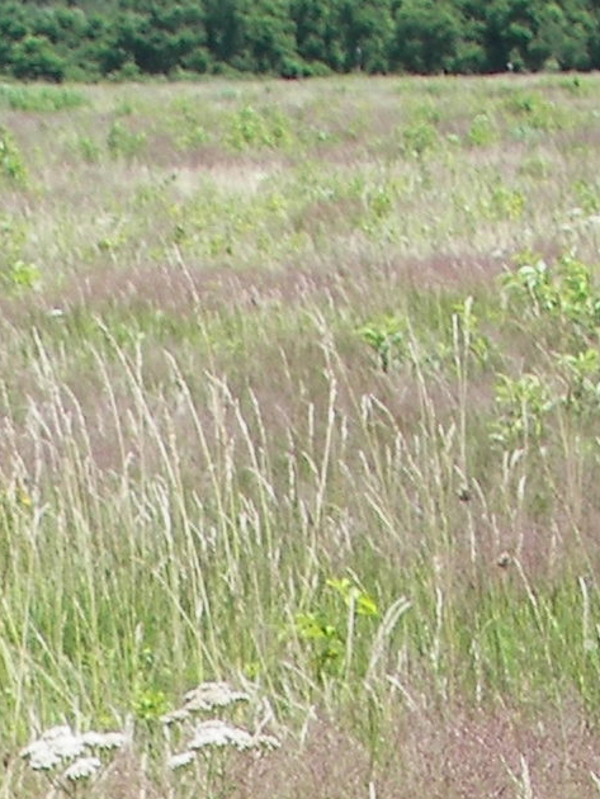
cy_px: 1512
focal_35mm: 148
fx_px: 3418
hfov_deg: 9.9
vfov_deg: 12.1
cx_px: -113
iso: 50
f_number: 2.8
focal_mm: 6
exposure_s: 1/500
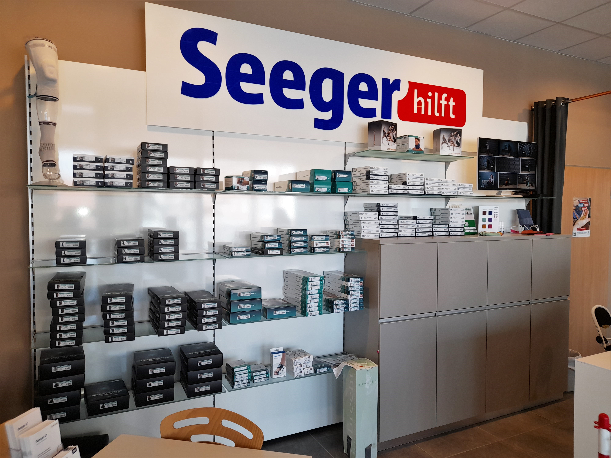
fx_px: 441
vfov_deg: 54.9
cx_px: 306
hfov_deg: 69.4
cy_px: 229
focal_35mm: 25
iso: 50
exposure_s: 1/50
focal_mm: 4.6
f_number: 2
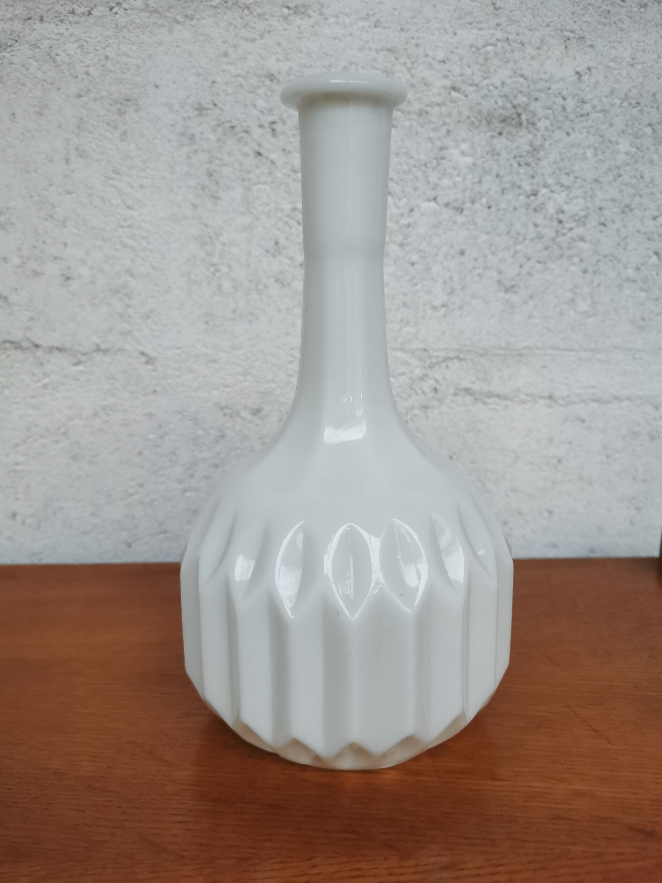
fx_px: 688
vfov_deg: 65.3
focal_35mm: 27
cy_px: 442
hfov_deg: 51.4
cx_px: 331
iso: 500
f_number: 1.8
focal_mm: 5.58
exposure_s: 1/33.3
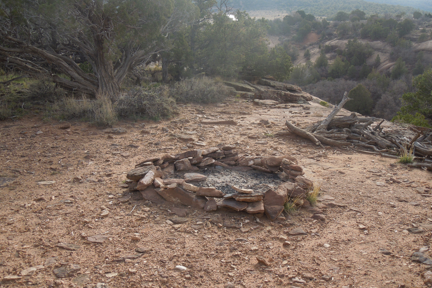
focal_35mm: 41
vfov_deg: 32.6
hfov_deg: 47.4
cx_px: 215
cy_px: 130
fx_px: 492
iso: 100
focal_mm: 7
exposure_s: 1/400
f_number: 3.8
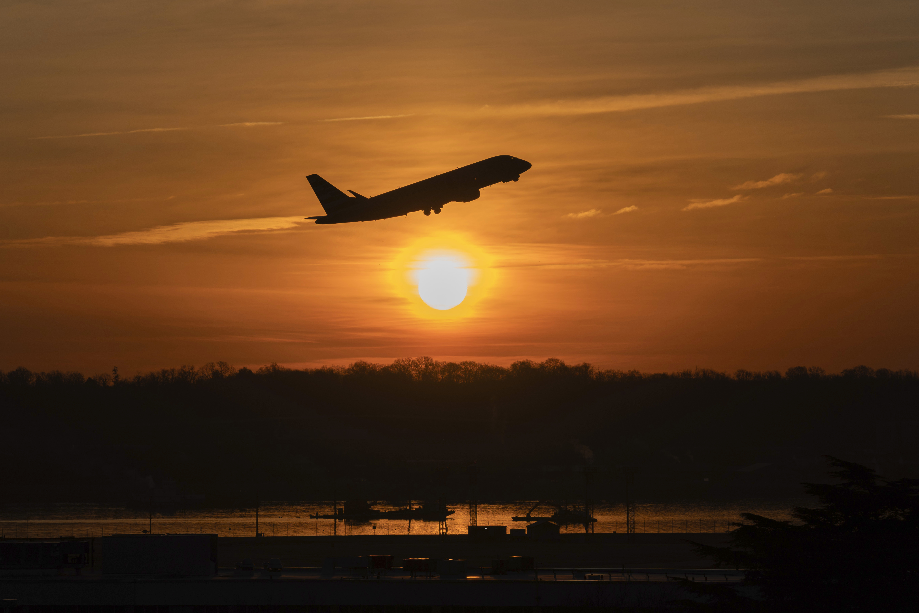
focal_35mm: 200
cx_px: 460
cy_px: 306
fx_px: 5105
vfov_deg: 6.9
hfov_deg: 10.3
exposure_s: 1/1600
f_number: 9
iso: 100
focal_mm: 200
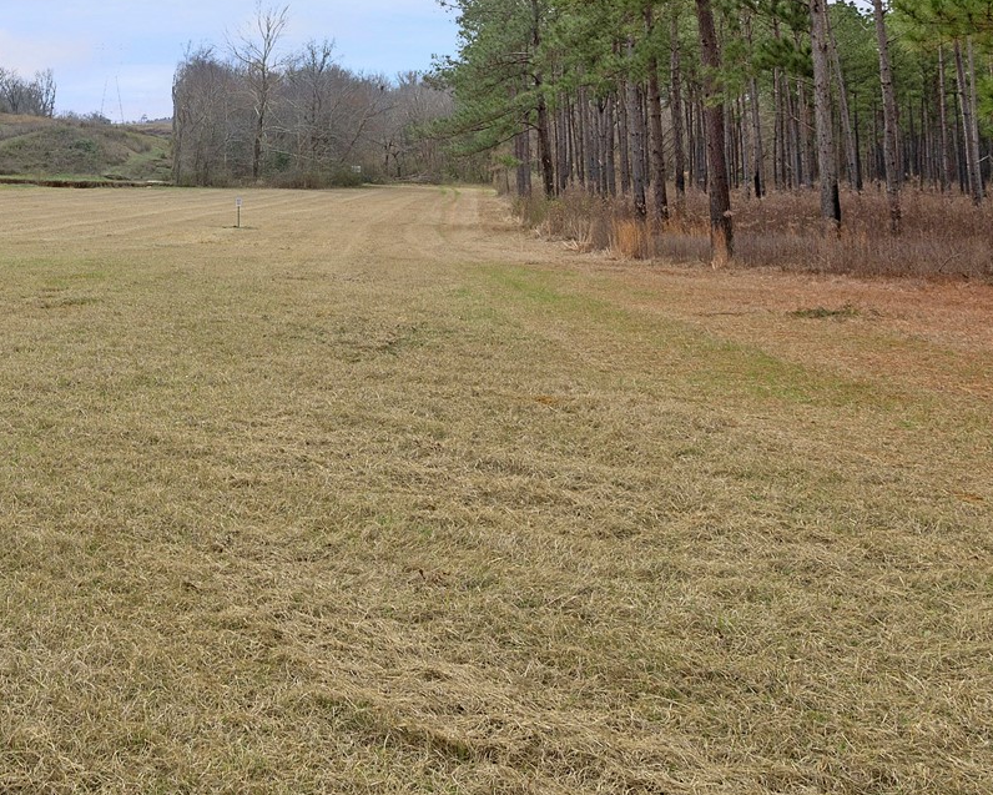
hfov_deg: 37.3
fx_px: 1205
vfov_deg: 33.3
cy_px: -5
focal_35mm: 41
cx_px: -109
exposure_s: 1/500
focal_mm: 16
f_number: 9
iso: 320
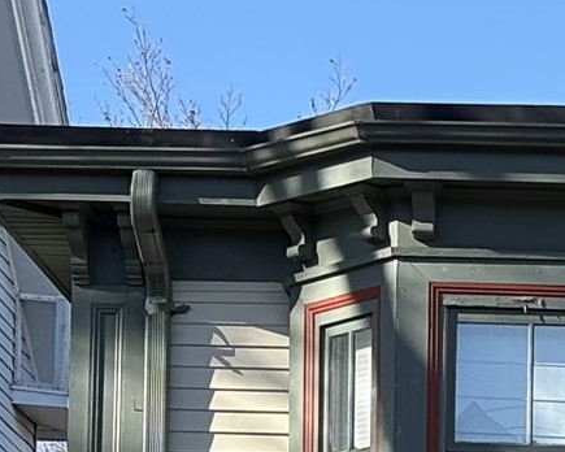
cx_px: 1222
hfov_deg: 7.7
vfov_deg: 6.3
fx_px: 3997
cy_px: 890
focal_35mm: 239
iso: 32
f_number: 1.6
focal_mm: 5.96
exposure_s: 1/946
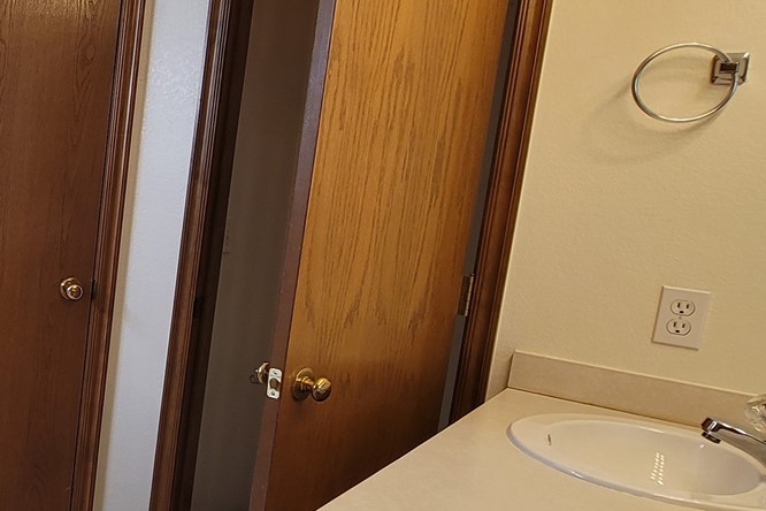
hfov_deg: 36.7
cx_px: -175
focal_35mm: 39
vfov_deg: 34.2
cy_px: 247
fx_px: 830
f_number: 2.2
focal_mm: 2.2
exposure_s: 1/60
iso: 80
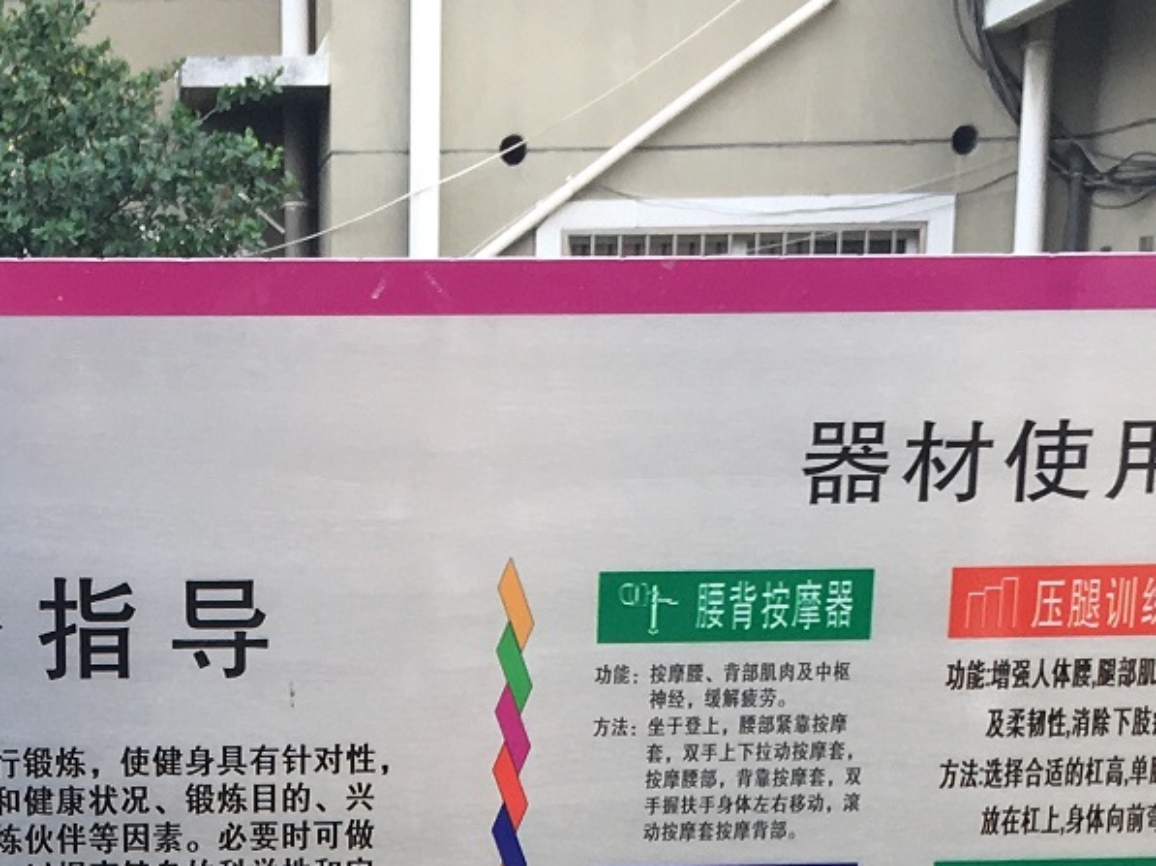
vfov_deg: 13.8
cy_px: 1436
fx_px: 3271
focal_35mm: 98
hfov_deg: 19.8
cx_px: 190
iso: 25
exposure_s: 1/148
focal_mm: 4.15
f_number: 2.2
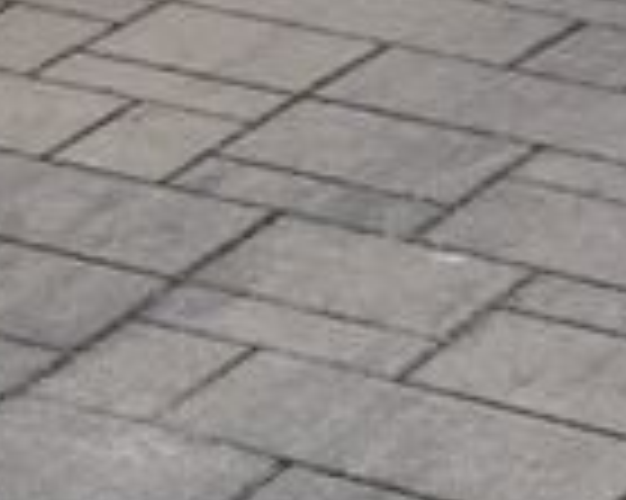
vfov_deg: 5.1
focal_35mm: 291
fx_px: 5388
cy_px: -782
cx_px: -1148
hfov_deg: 6.2
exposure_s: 1/160
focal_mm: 42
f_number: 4.5
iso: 100
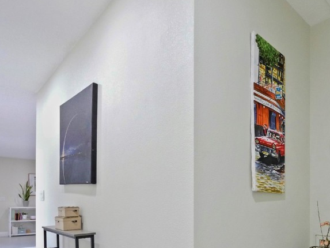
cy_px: 191
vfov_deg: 52.1
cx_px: 244
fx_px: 238
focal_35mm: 25
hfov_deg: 65.5
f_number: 4
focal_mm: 7
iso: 3200
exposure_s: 1/60
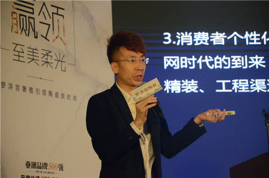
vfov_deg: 8.7
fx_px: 1174
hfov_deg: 13.1
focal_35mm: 158
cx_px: 134
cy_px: 89
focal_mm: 105
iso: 3200
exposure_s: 1/160
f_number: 6.3
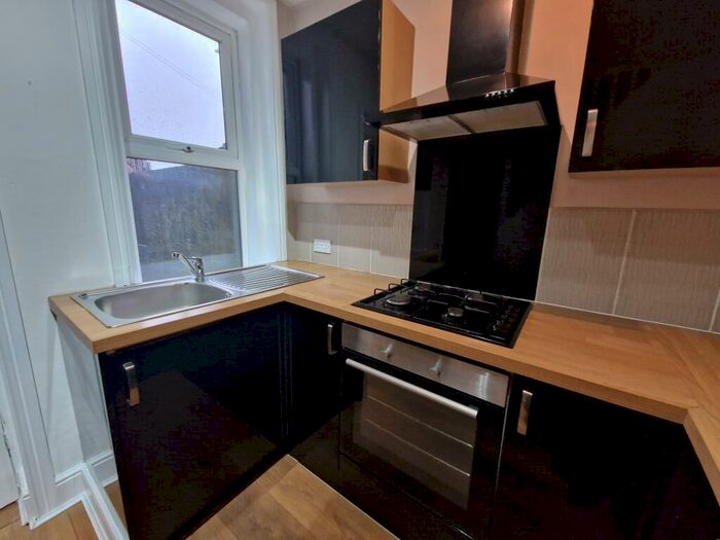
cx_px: 360
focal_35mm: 13
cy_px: 270
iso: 320
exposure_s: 1/50
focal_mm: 2.2
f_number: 2.2
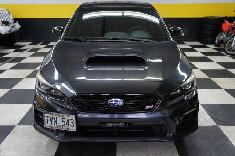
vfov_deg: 39.9
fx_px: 215
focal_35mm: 33
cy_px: 78
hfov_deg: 57.2
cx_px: 118
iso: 1600
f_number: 4
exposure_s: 1/200
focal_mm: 22
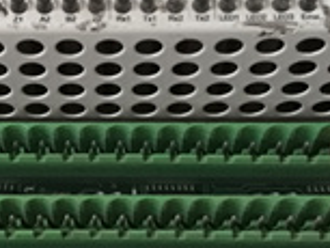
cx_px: 82
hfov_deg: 22.8
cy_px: 83
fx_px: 811
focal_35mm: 85
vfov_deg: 17.3
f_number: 1.8
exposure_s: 1/33.3
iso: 387
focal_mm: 3.63
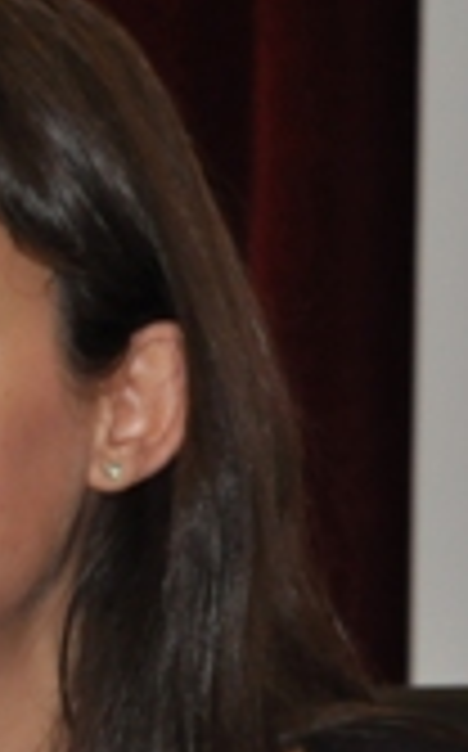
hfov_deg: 2.2
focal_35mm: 605
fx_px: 12378
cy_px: 673
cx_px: -108
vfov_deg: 3.5
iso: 800
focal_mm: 120
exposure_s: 1/60
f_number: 5.6
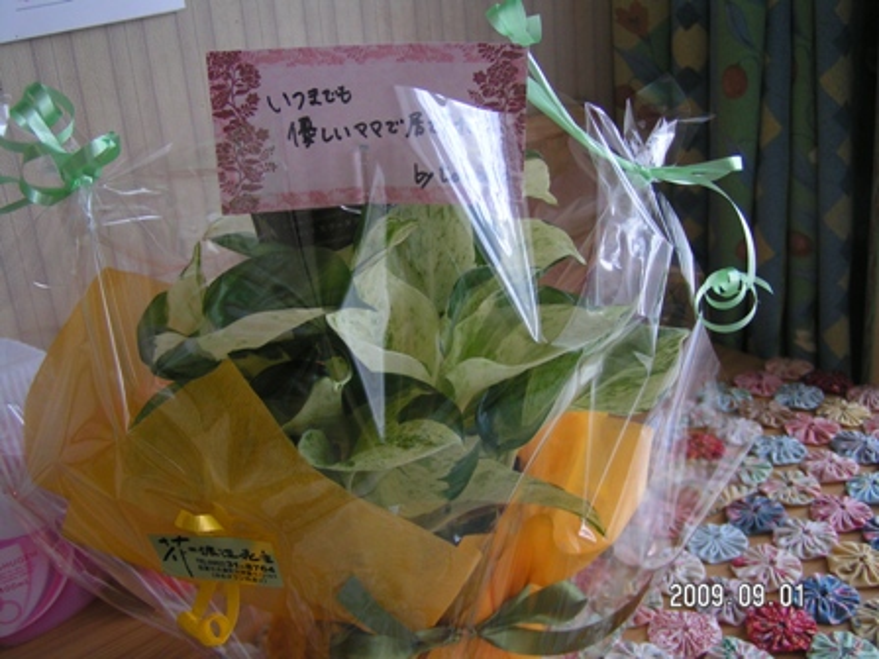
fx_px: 965
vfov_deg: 37.7
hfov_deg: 49.0
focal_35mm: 38
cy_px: 330
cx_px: 440
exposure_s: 1/40
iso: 80
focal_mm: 5.8
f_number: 2.8
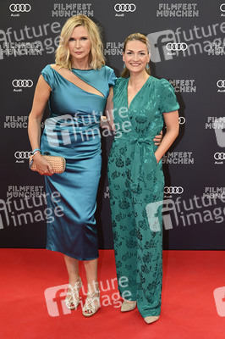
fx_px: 516
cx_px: 112
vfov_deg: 36.3
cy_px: 170
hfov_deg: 24.6
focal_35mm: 55
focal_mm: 55
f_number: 6.3
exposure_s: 1/125
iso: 640
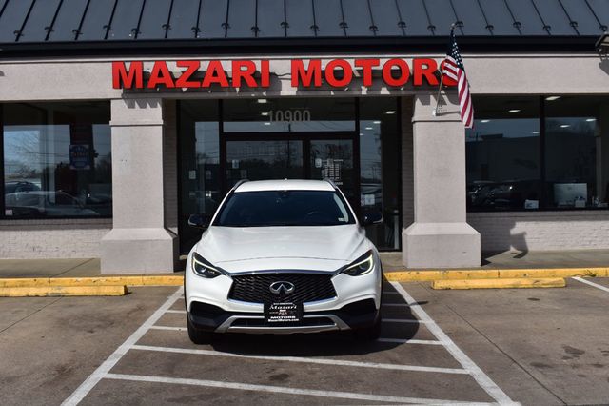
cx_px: 304
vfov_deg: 33.0
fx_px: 685
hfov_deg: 47.9
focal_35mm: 40
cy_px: 203
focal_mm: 27
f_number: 11
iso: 200
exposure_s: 1/640
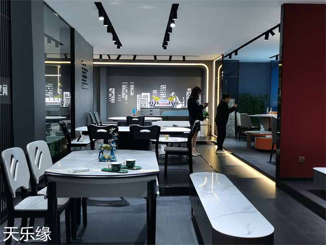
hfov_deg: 51.4
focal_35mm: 36
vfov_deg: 39.7
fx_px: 339
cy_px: 122
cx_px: 163
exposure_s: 1/100
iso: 100
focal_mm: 5.58
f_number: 1.8
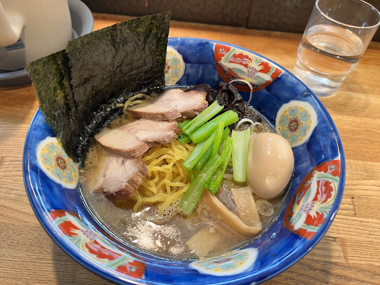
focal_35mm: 26
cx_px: 190
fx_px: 285
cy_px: 142
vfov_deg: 53.1
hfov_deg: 67.3
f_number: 1.6
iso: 200
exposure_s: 1/50
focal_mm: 5.1
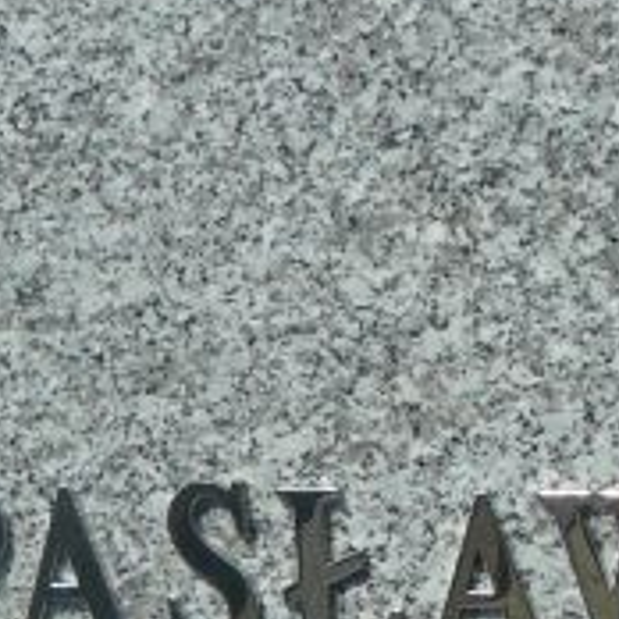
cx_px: 430
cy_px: 744
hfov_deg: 6.6
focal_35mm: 267
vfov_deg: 6.5
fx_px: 5402
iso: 80
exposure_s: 1/500
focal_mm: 12.2
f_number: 6.3
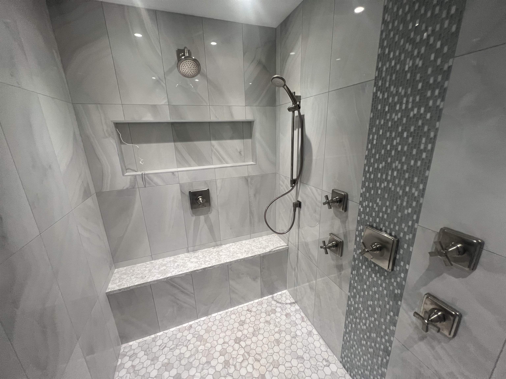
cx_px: 253
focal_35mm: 13
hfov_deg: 106.2
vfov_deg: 89.9
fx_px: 190
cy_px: 190
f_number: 1.8
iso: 125
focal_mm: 1.57
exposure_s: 1/120
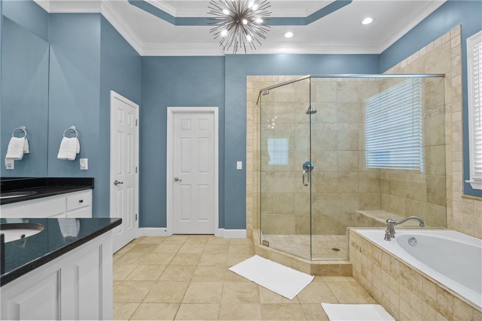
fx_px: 214
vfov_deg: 73.7
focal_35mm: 16
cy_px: 160
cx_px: 241
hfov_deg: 96.8
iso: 1250
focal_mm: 16
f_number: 6.3
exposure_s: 1/20
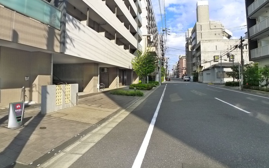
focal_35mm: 27
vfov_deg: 45.9
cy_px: 72
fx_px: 198
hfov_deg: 68.4
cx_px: 134
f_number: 4
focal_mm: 5.1
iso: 400
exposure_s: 1/640
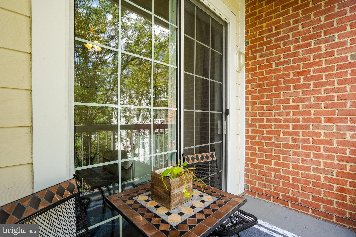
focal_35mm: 16
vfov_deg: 73.7
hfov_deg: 96.7
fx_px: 158
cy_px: 118
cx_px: 178
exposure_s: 1/320
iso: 1250
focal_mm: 16
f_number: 7.1
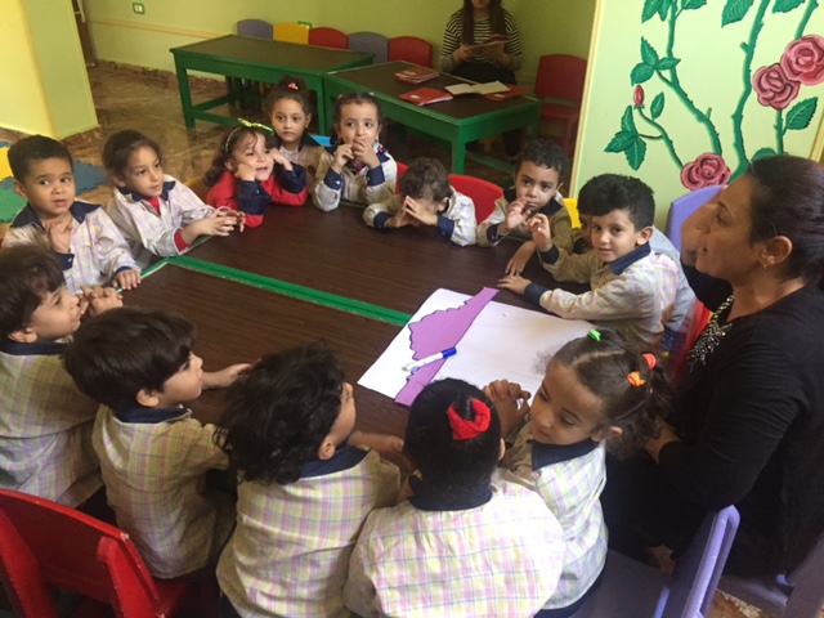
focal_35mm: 29
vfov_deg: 48.2
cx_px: 412
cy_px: 309
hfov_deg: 61.7
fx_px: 690
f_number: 2.2
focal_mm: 4.15
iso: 250
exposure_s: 1/25
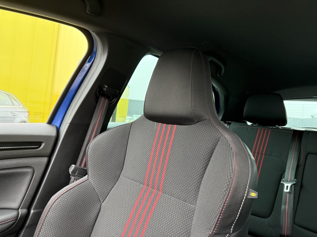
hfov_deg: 71.6
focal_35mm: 24
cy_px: 118
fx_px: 220
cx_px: 158
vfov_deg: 56.8
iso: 500
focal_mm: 6.76
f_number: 1.78
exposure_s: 1/60
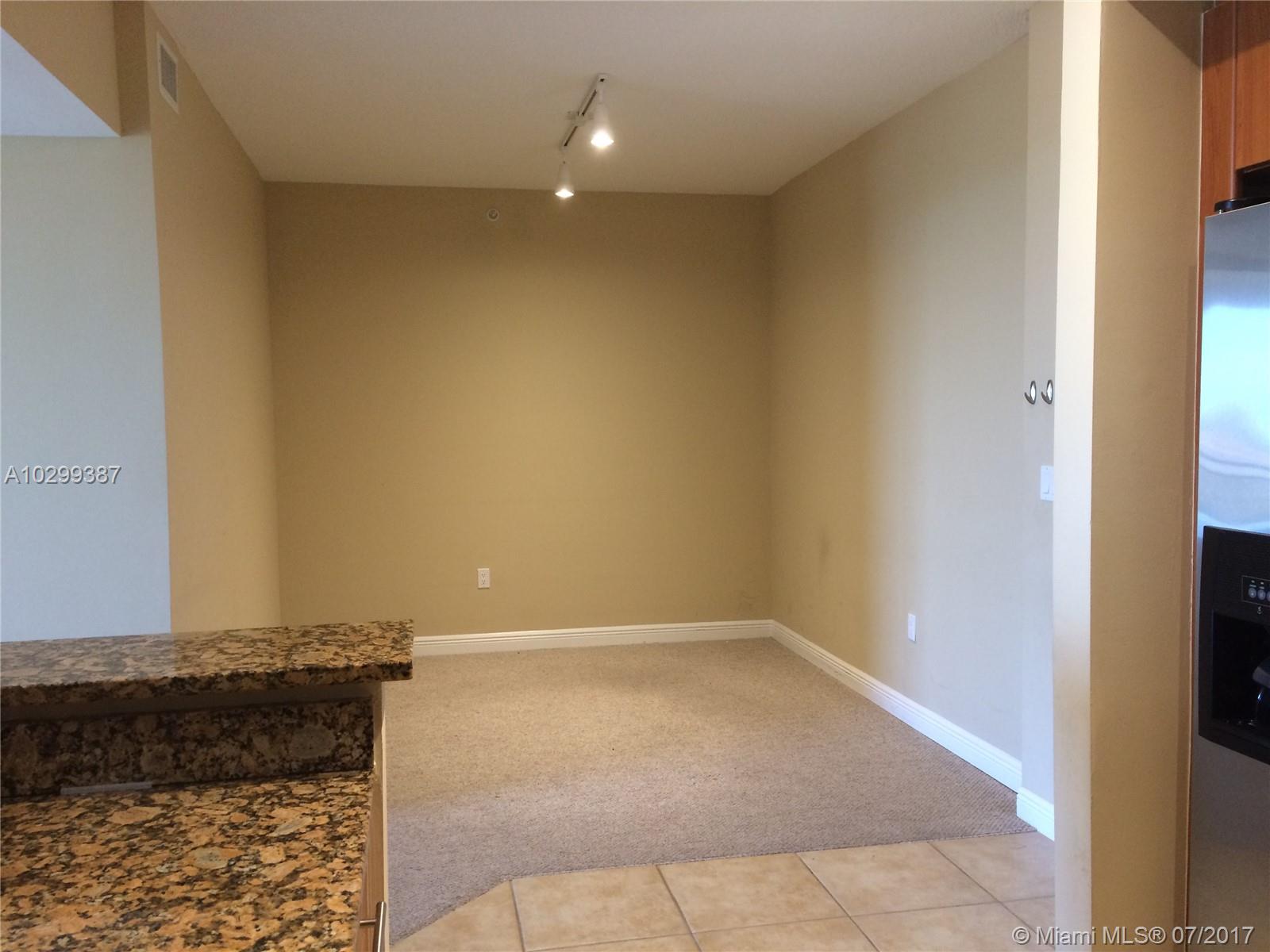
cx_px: 635
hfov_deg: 61.7
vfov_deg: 48.2
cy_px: 476
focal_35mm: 29
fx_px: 1064
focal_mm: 4.15
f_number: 2.2
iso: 125
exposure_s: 1/30
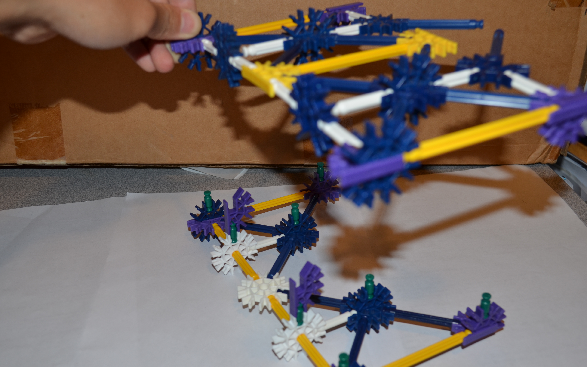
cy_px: 191
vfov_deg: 32.0
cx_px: 293
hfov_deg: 49.3
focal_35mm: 40
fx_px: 640
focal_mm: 26
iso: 200
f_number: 5.6
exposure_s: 1/30
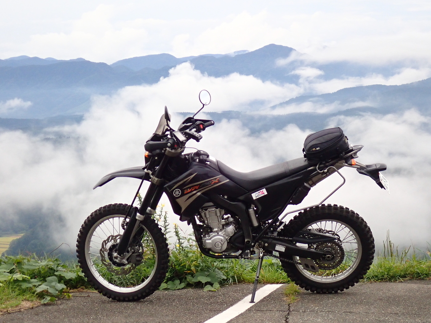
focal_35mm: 100
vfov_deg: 14.8
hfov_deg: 19.6
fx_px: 1245
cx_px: 216
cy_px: 162
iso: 500
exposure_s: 1/100
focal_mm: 18
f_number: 4.9
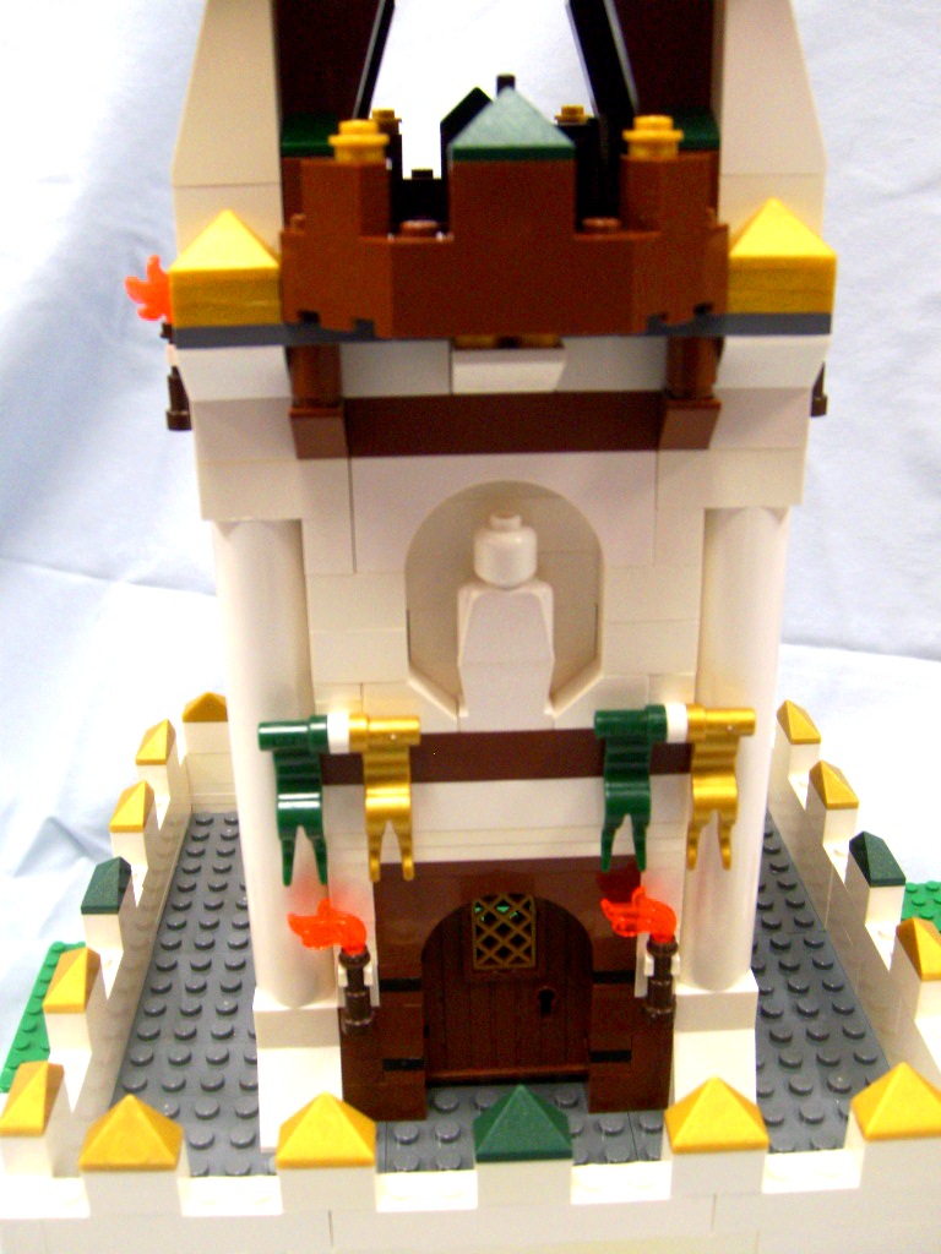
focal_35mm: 35
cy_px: 627
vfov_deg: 52.6
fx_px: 1269
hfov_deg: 40.7
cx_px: 470
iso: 160
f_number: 2.8
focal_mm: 5.8
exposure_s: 1/45
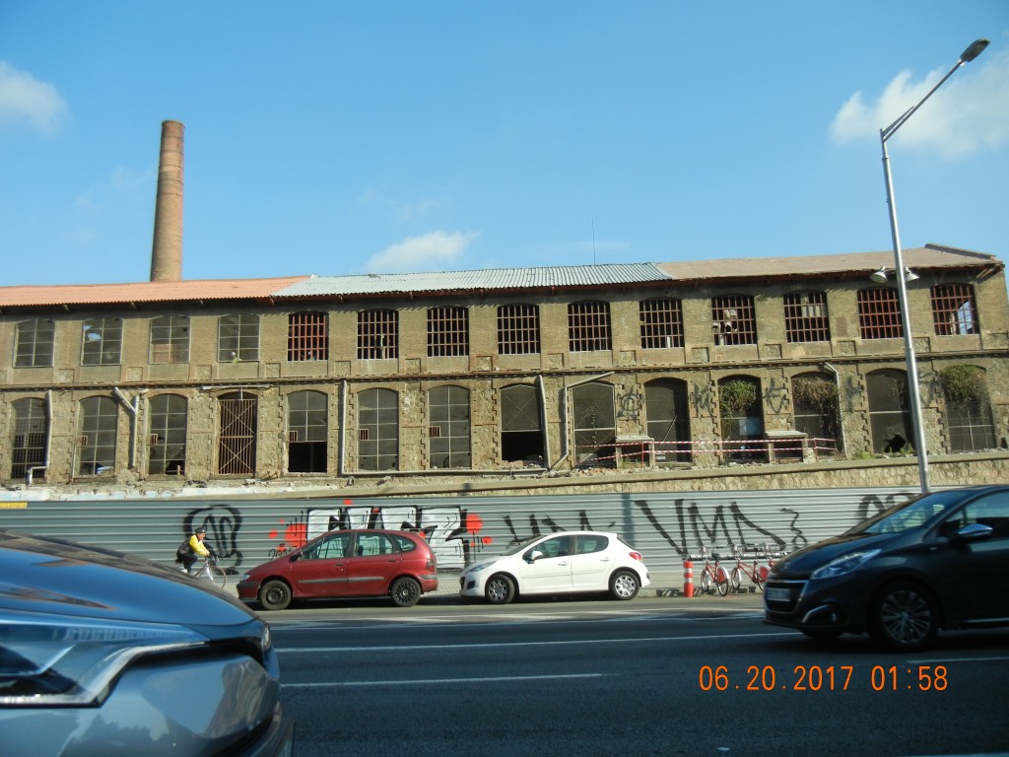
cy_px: 378
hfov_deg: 60.0
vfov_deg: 46.8
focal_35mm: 30
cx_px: 504
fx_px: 874
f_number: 3.5
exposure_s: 1/729
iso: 160
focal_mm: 5.4
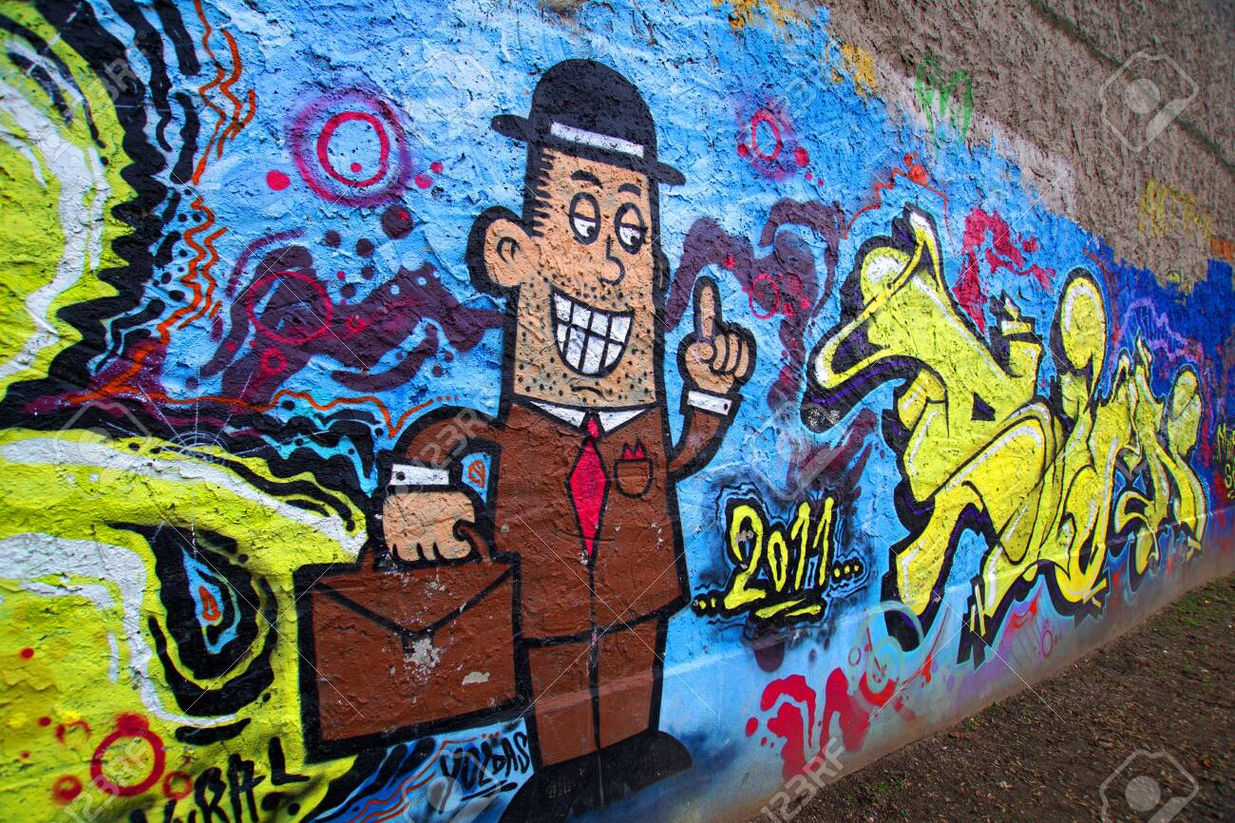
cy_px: 412
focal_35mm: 15
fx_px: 514
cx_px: 618
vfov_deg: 77.3
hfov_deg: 100.4
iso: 100
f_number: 4.5
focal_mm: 10
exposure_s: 1/80
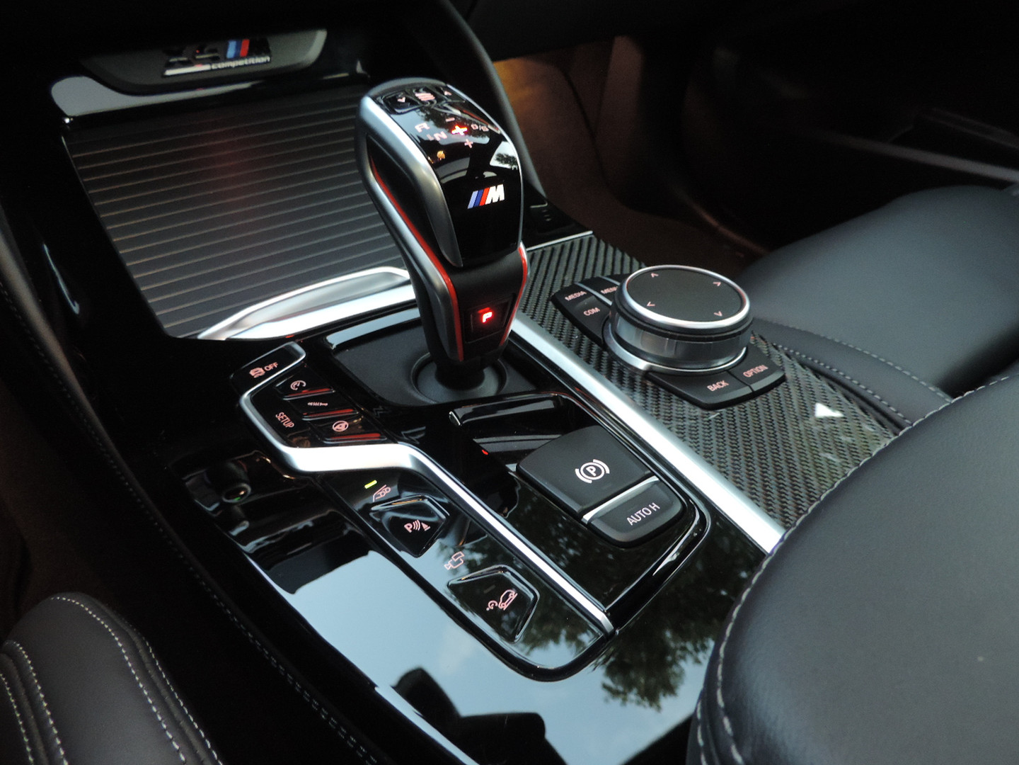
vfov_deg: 56.8
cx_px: 510
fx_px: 706
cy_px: 382
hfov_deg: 71.6
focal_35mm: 24
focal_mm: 4.3
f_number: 3
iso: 560
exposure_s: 1/8
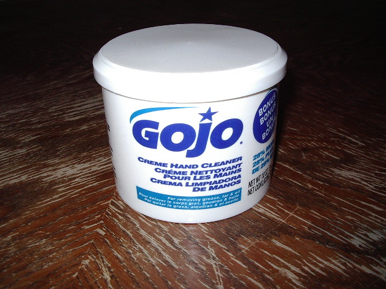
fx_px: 424
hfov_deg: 49.0
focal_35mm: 38
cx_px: 193
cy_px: 144
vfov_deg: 37.7
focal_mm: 5.8
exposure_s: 1/60
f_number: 4.8
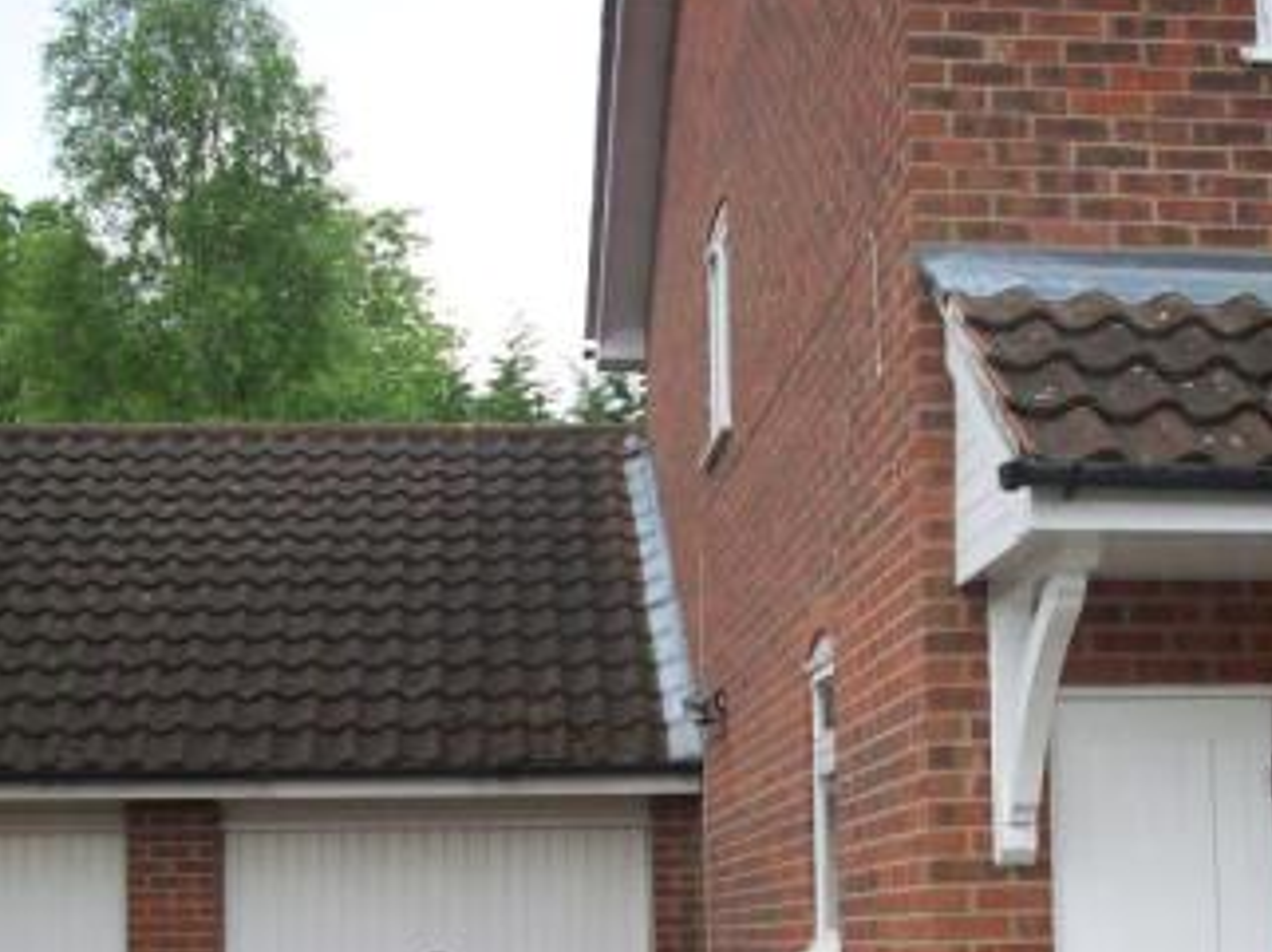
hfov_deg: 29.0
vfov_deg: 21.5
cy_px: 812
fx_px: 2460
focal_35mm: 67
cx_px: 701
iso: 80
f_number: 2.8
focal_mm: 6.2
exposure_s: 1/342
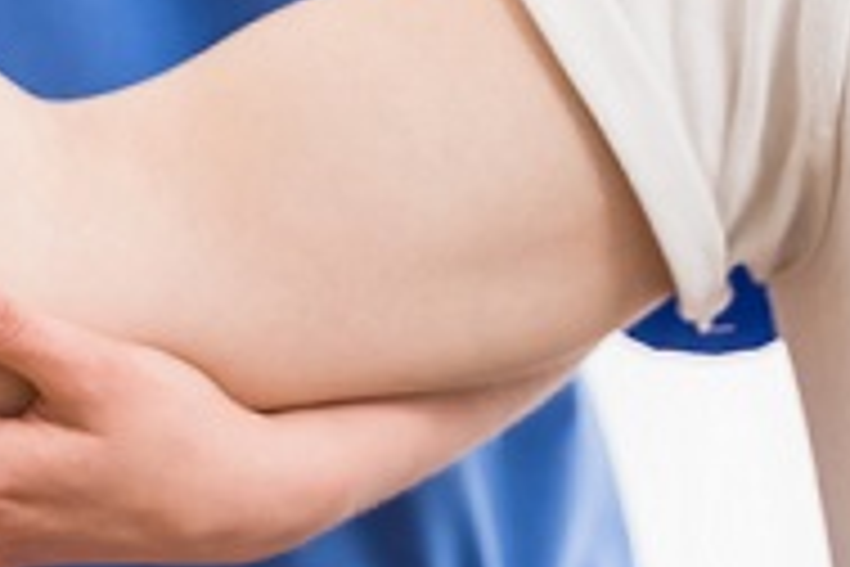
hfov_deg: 3.5
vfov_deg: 2.3
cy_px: -232
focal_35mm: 594
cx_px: 124
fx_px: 14024
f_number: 2.8
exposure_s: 1/320
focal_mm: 190
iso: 400
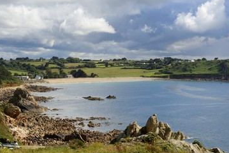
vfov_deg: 16.6
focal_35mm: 82
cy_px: 75
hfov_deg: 24.8
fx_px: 521
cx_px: 110
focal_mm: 70
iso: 200
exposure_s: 1/250
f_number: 13
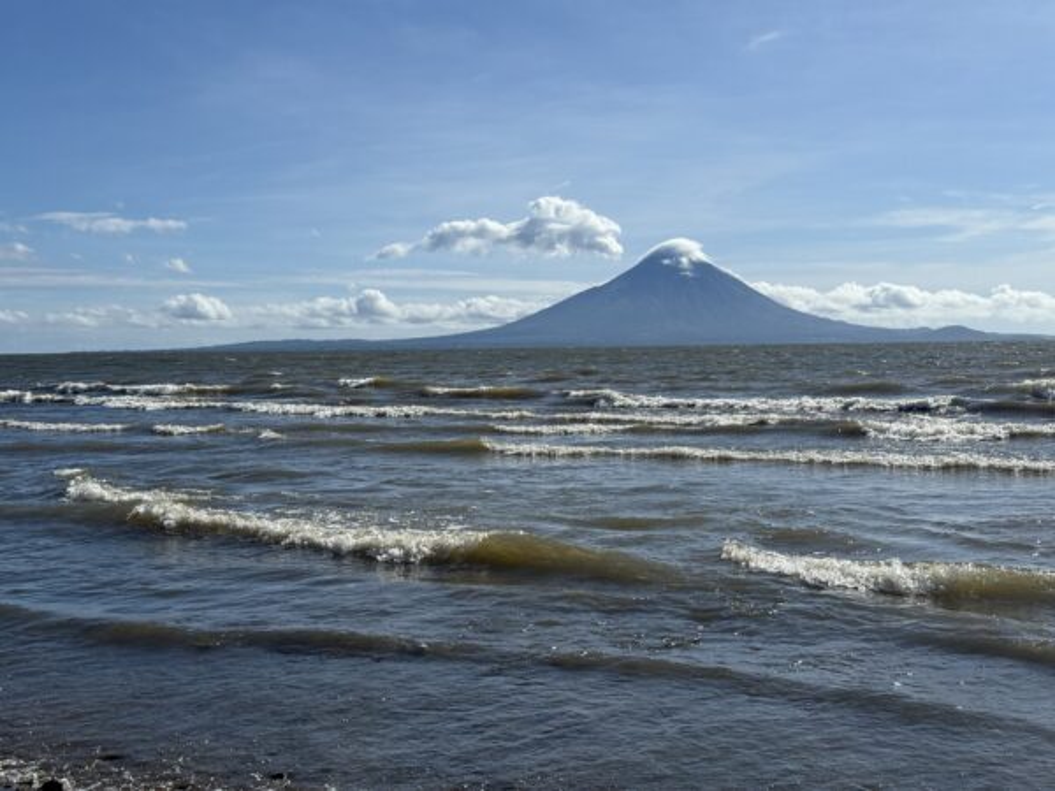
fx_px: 1463
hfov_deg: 39.7
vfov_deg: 30.3
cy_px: 396
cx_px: 528
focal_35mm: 48
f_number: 1.78
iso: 64
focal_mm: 6.76
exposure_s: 1/11364
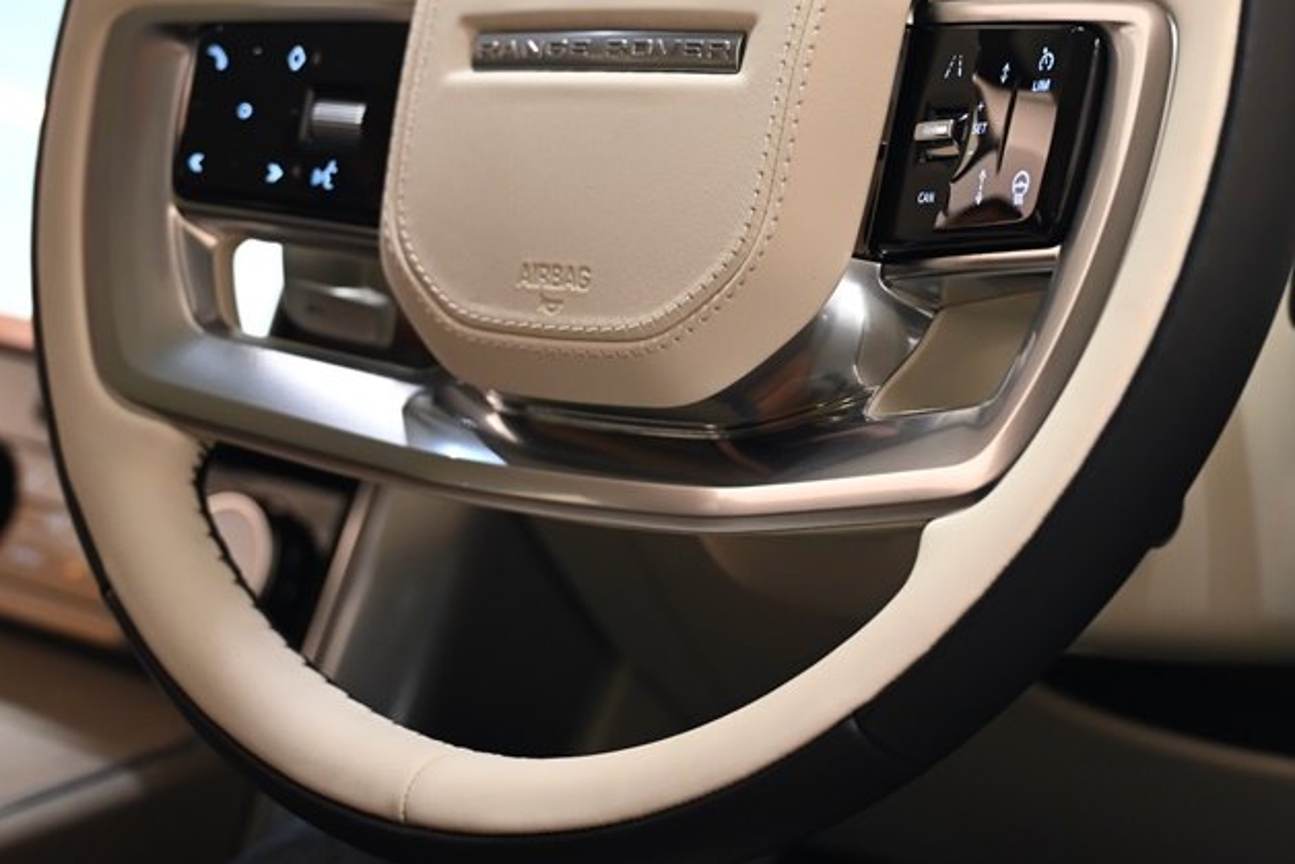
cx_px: 586
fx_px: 3094
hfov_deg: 23.6
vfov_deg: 15.7
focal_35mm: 86
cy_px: 101
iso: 1000
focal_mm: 45
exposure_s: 1/60
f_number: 4
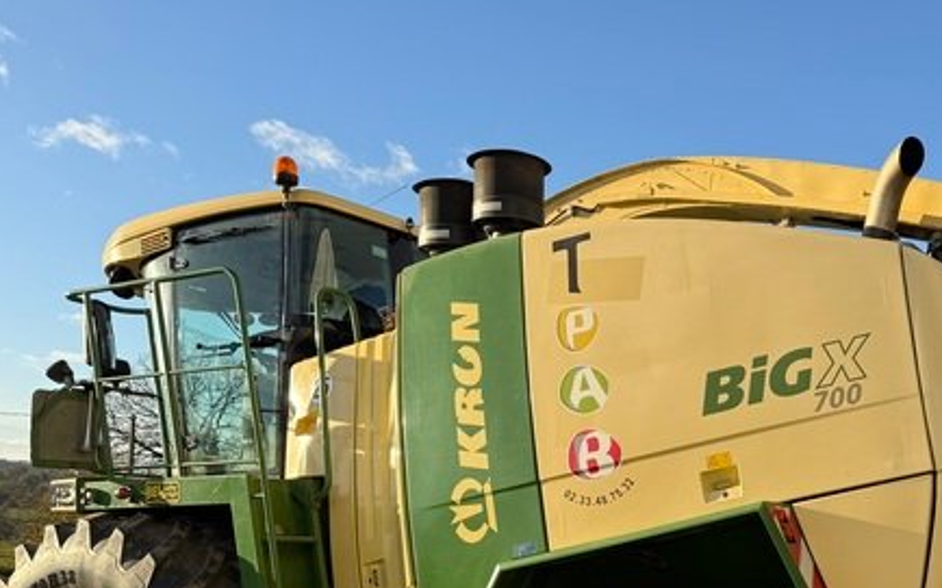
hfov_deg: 42.6
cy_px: 559
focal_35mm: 44
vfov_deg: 27.8
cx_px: 794
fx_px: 1129
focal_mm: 6.76
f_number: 1.78
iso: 80
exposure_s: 1/2110
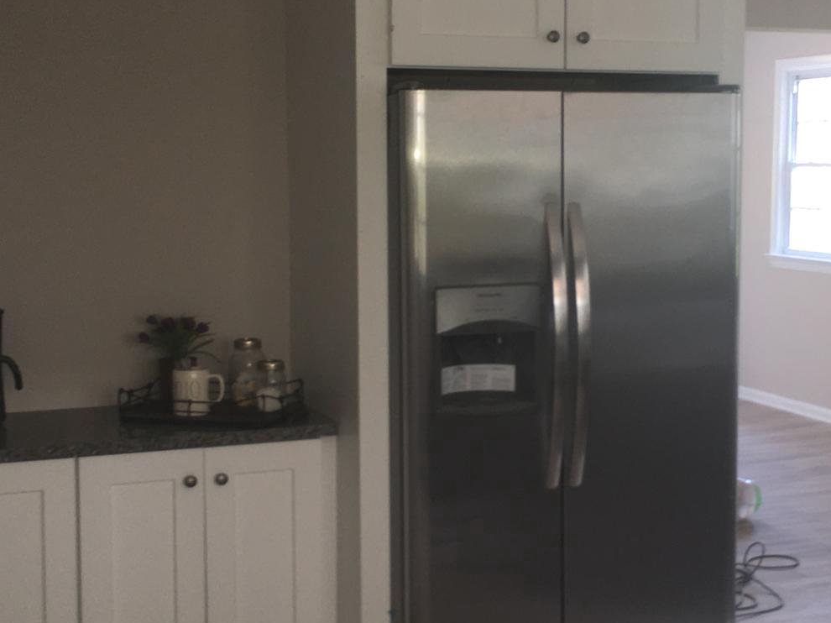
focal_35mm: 60
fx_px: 1440
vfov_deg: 24.4
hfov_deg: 32.1
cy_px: 306
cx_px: 470
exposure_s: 1/36
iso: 25
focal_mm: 4.15
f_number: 2.2
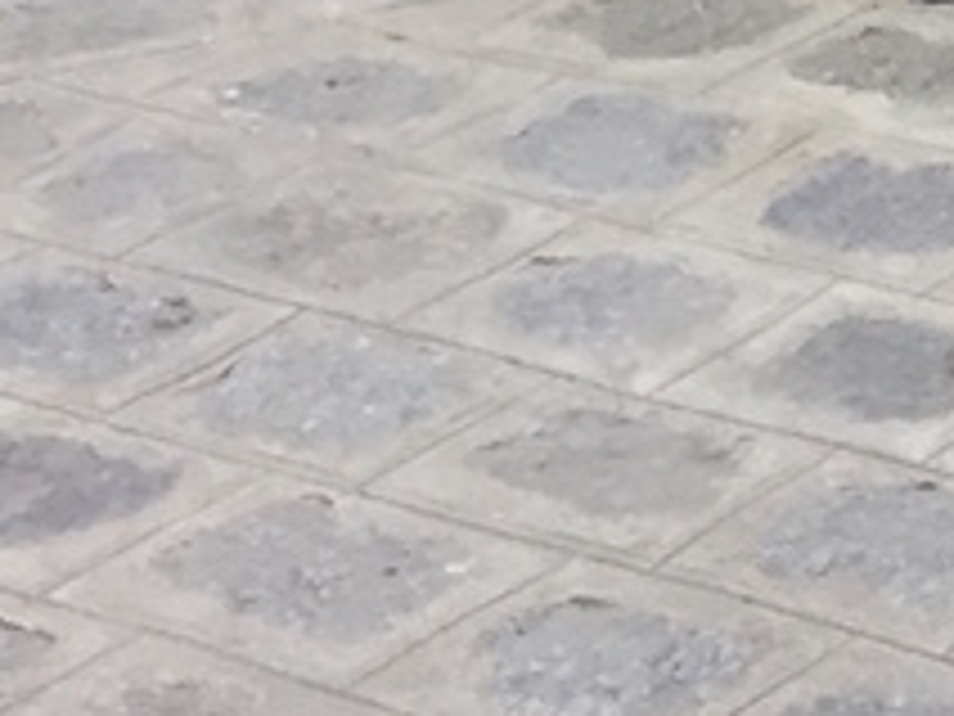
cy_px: -113
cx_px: 2844
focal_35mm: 175
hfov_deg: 9.1
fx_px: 4823
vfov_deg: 8.4
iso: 32
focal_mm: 4.15
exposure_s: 1/33
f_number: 2.2
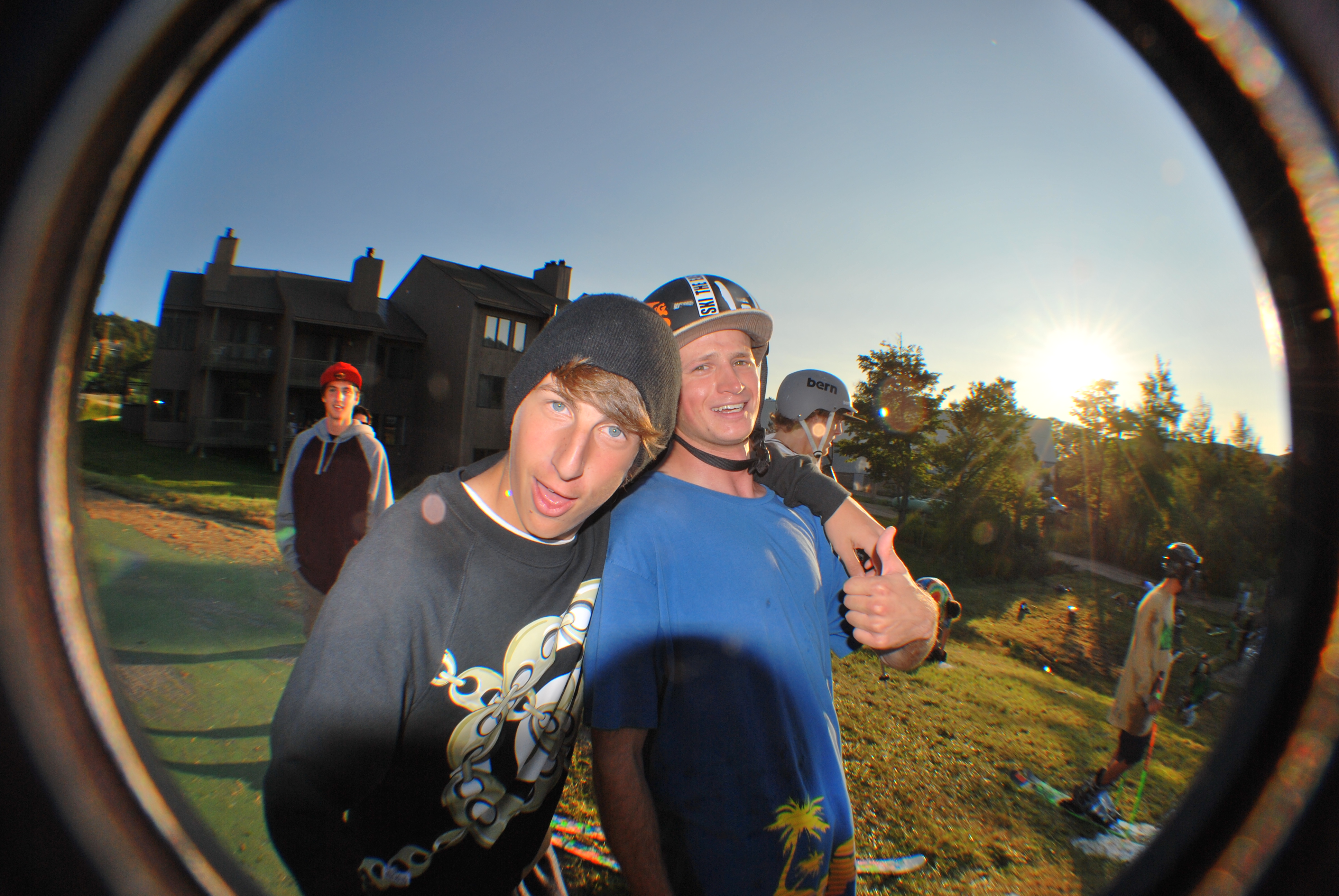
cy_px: 448
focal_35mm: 33
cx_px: 670
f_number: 11
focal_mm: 22
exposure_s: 1/200
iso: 100
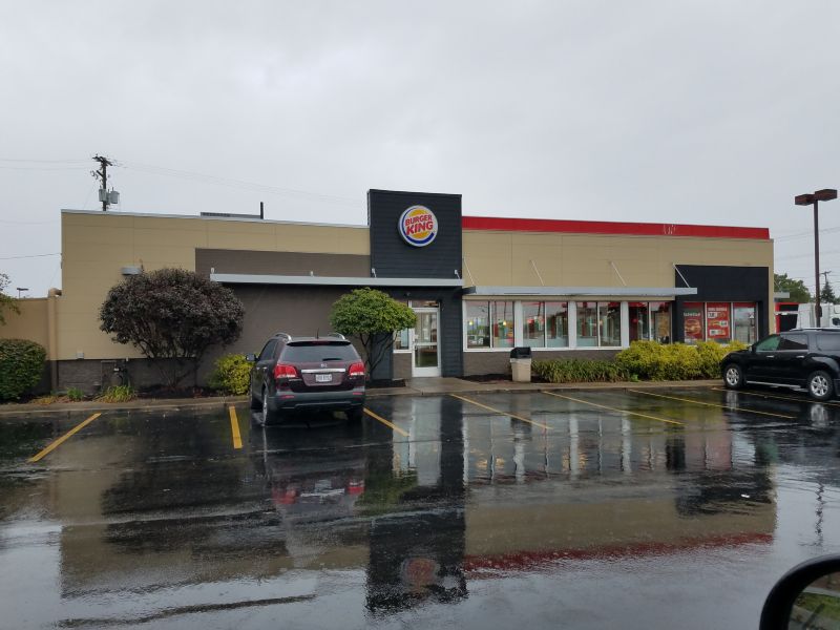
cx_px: 420
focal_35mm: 26
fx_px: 631
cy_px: 315
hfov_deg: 67.3
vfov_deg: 53.1
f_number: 1.7
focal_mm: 4.2
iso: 40
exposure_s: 1/202
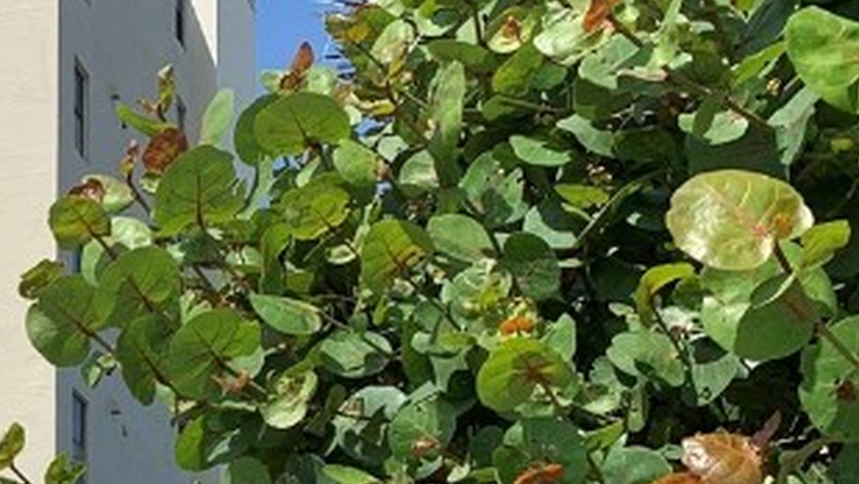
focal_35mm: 94
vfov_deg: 12.7
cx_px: -484
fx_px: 2142
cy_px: 537
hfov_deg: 19.4
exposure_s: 1/3086
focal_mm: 4.25
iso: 25
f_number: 1.8
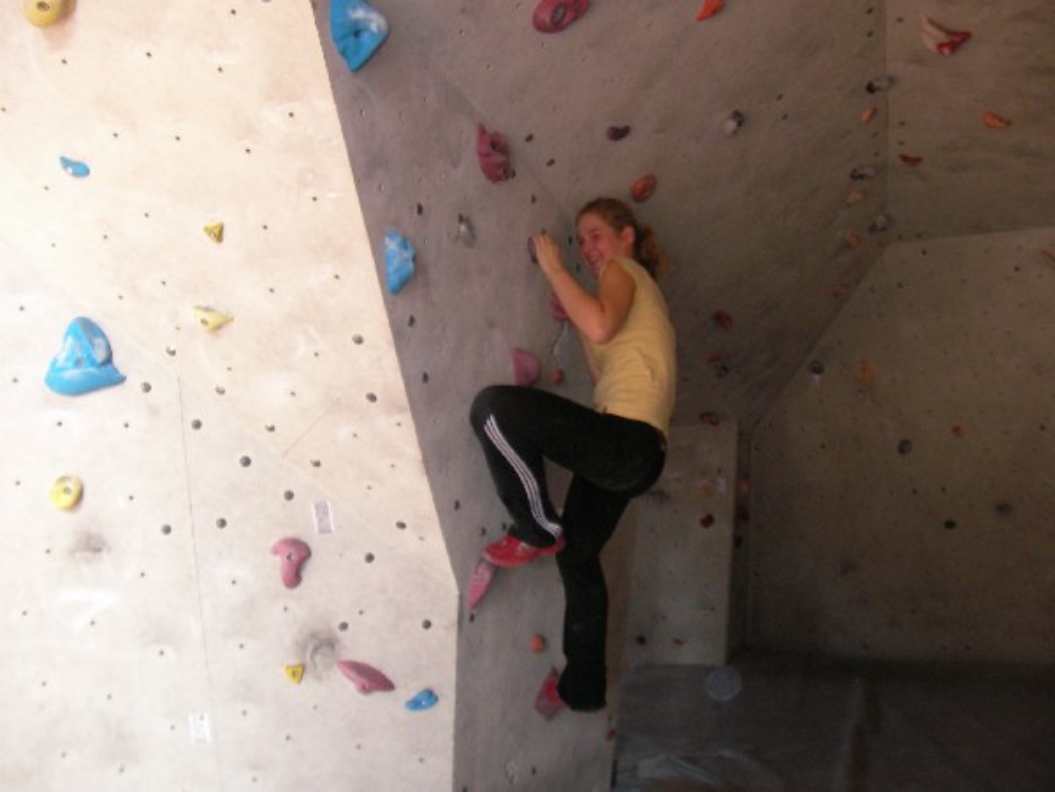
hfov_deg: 45.8
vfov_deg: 35.1
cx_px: 528
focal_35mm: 41
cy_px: 396
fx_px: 1250
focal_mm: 6.3
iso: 100
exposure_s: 1/30
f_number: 3.5
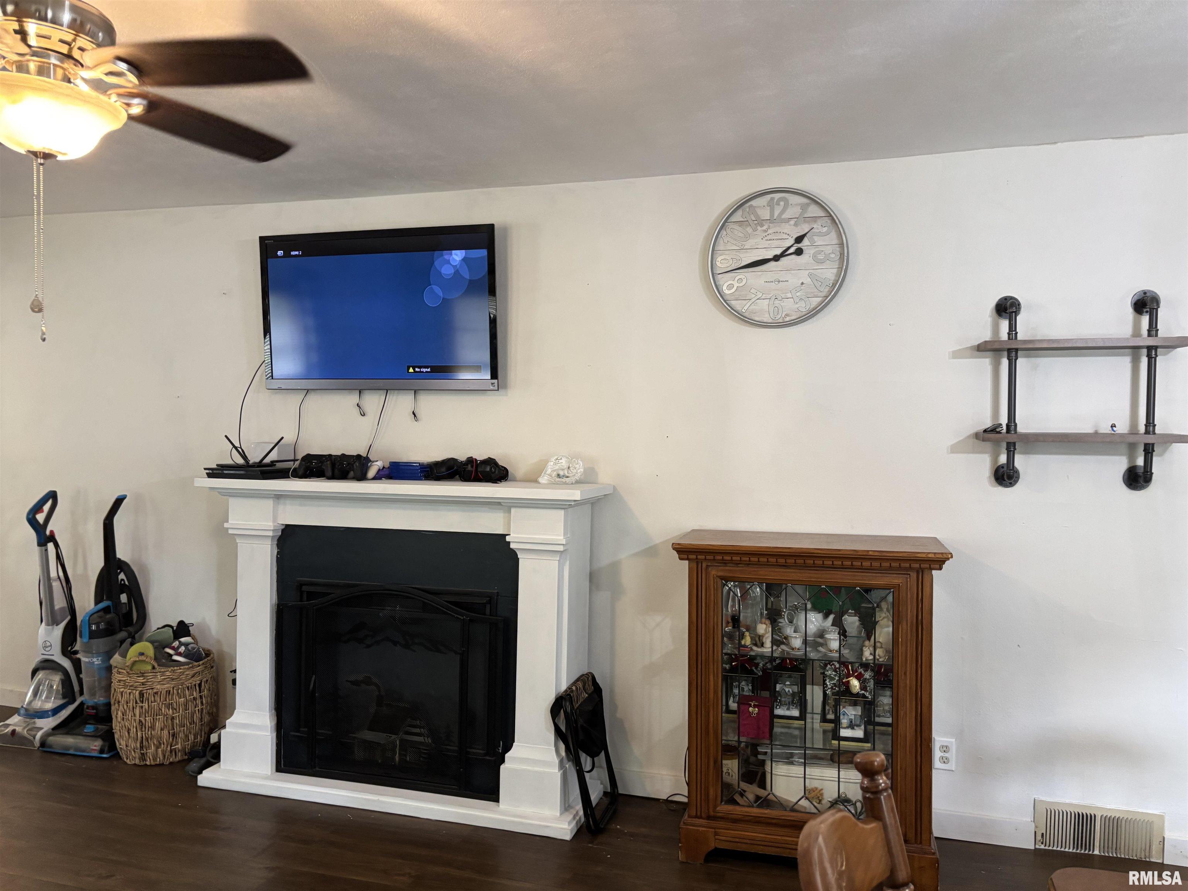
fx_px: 892
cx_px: 594
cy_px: 446
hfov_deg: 67.3
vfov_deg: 53.1
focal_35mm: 26
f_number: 1.6
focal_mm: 5.96
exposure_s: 1/60
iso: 250
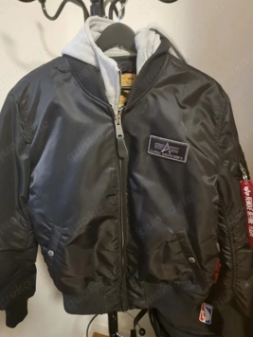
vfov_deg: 65.2
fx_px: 263
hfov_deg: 51.3
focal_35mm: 27
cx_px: 114
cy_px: 151
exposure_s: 1/24
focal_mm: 6.7
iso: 1000
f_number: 1.8
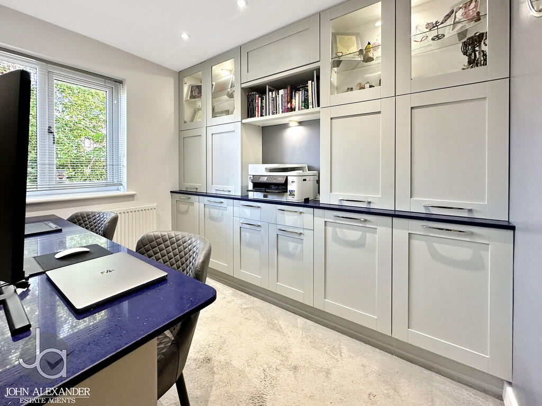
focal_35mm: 14
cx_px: 271
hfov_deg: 102.1
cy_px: 203
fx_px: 219
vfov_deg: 85.7
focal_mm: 2.22
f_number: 2.2
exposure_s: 1/100
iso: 250
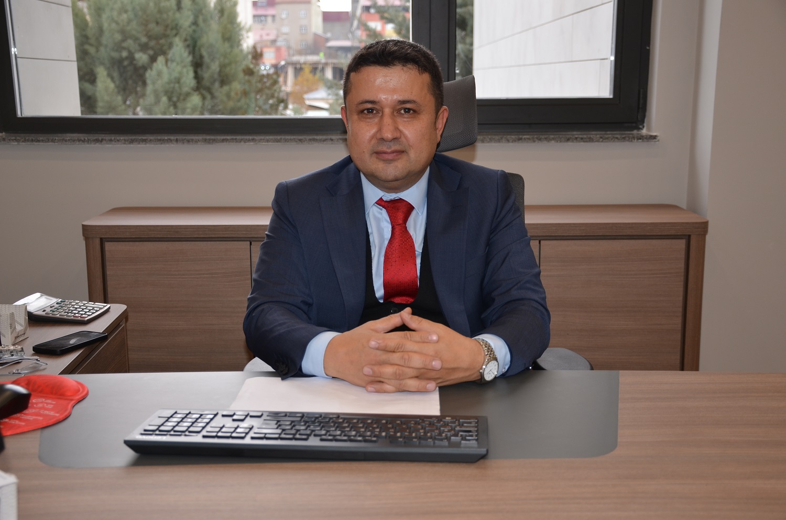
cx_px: 393
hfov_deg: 41.2
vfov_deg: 27.9
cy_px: 260
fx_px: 1046
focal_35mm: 48
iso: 280
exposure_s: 1/125
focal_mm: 32
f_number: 4
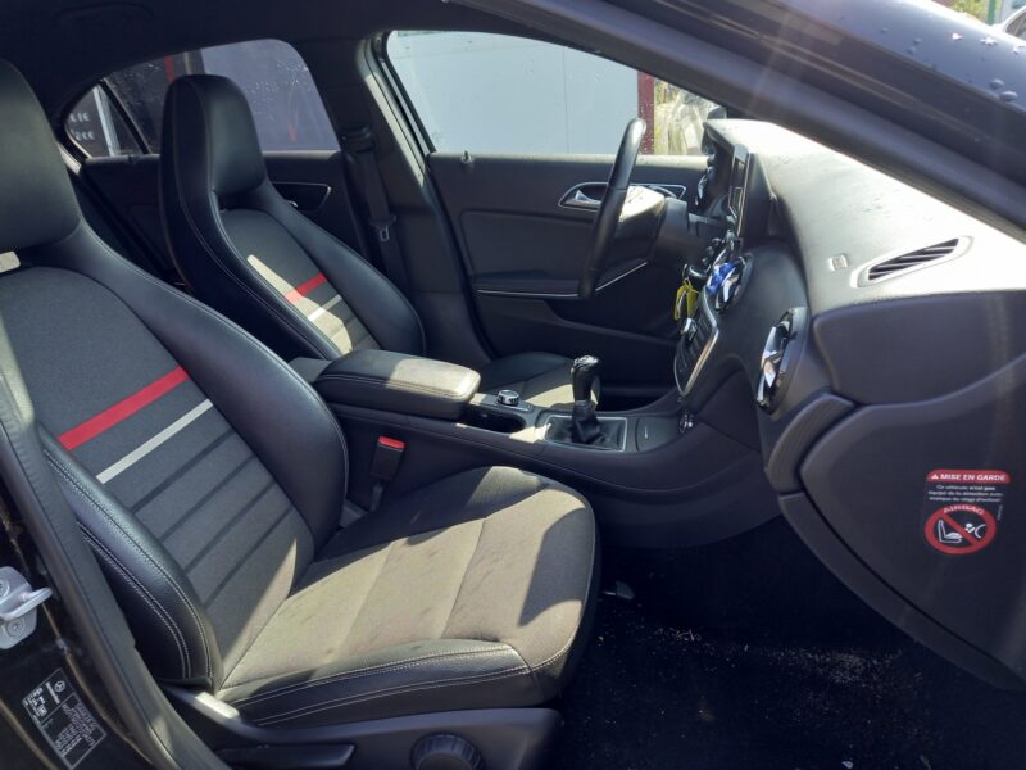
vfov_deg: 54.9
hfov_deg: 69.4
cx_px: 513
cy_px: 385
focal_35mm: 25
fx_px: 741
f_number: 2
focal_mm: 4.6
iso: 32
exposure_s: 1/50
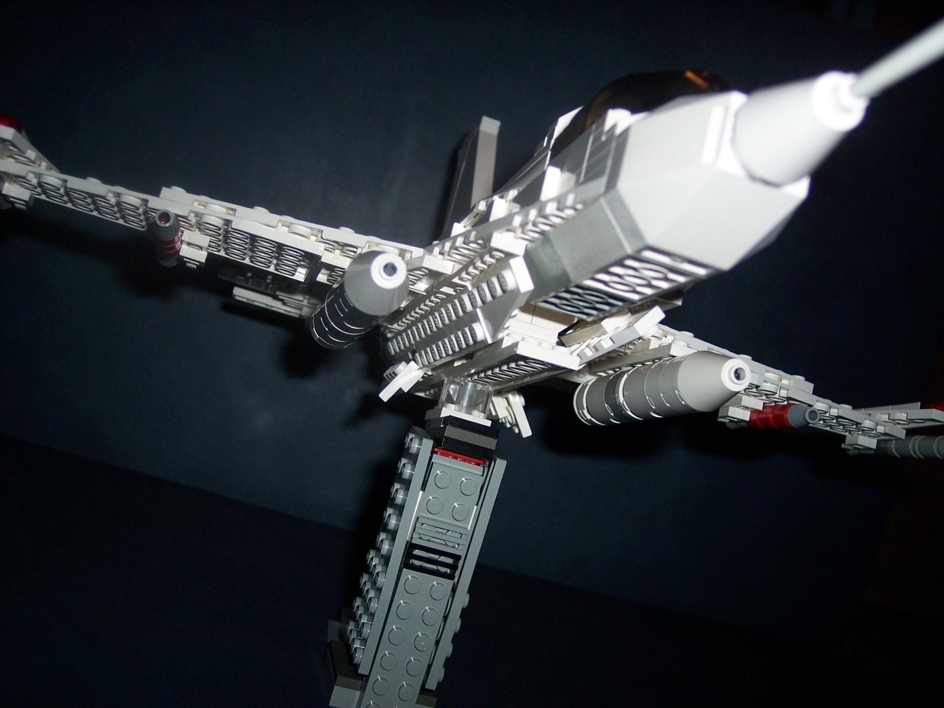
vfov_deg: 36.8
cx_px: 472
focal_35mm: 39
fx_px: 1064
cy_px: 354
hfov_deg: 47.9
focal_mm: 8
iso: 100
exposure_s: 1/60
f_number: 2.8
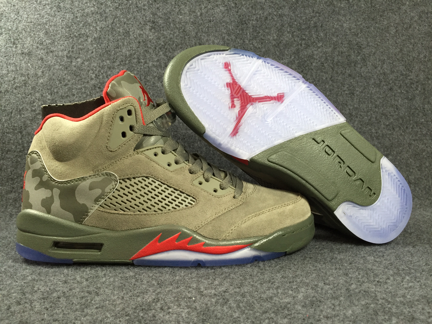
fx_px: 362
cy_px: 162
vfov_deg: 48.2
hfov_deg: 61.7
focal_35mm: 29
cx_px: 216
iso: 64
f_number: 2.2
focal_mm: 4.15
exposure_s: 1/33
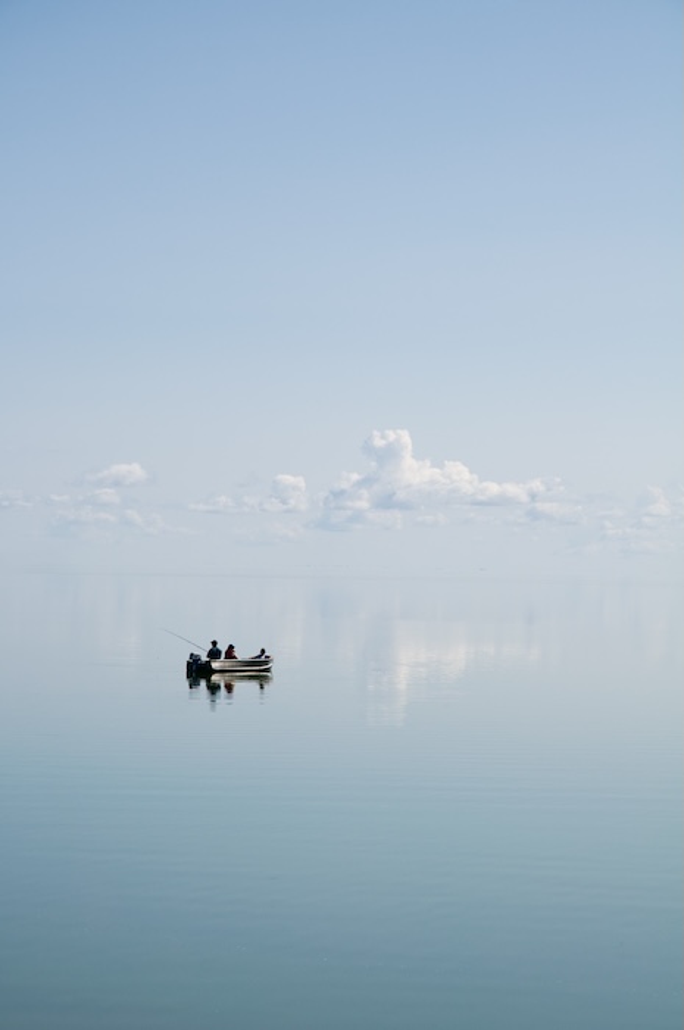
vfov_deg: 19.5
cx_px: 342
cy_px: 515
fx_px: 3000
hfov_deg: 13.0
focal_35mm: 105
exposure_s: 1/640
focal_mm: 70
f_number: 10
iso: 200
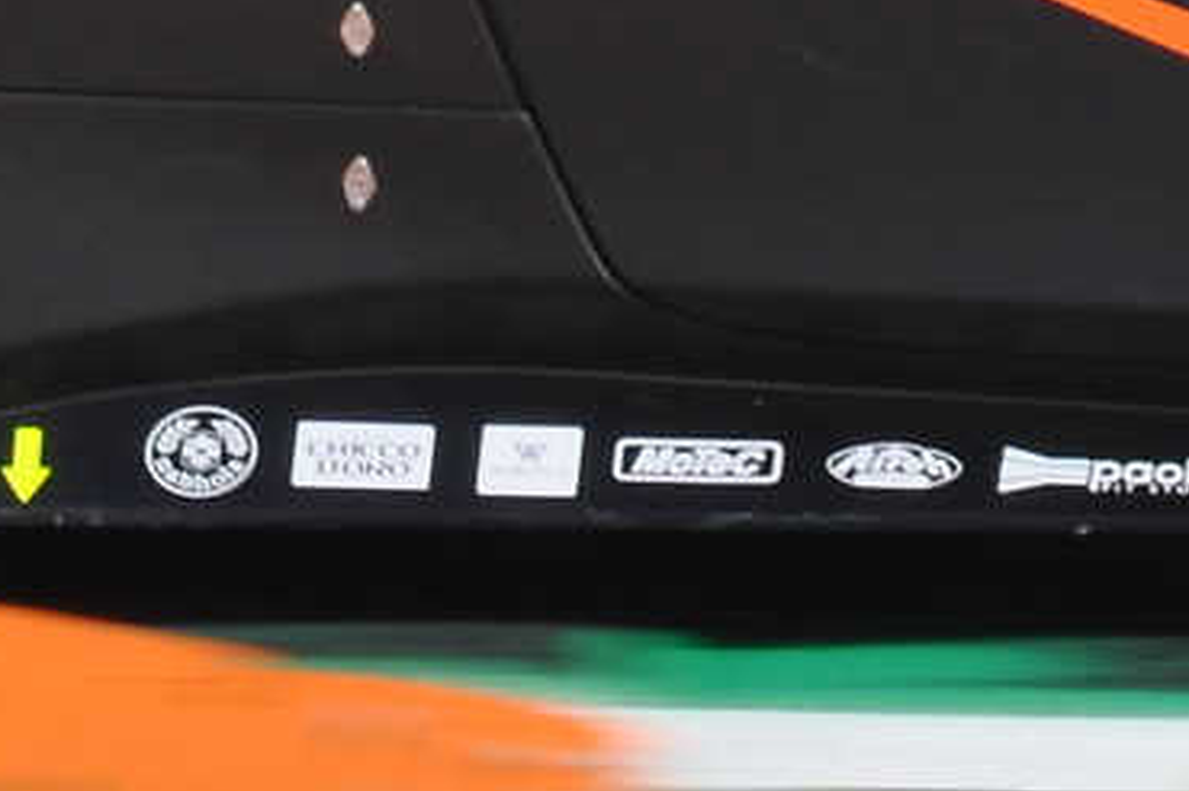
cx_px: 1060
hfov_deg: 0.7
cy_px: -505
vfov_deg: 0.5
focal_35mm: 2921
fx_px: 96386
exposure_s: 1/200
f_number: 14
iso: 200
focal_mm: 300
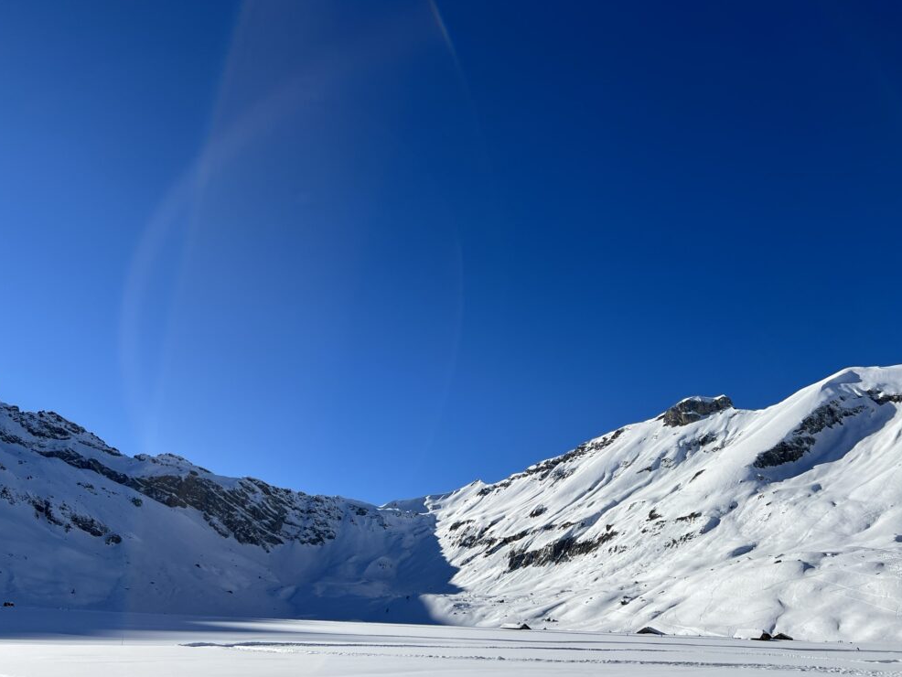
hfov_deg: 65.3
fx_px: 704
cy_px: 349
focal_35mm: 27
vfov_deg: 51.4
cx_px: 442
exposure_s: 1/6993
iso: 50
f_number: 1.5
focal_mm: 5.7
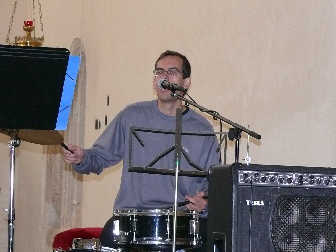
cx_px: 168
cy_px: 126
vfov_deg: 10.7
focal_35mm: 139
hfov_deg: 14.2
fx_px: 1349
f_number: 3.2
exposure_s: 1/30
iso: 400
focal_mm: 16.5
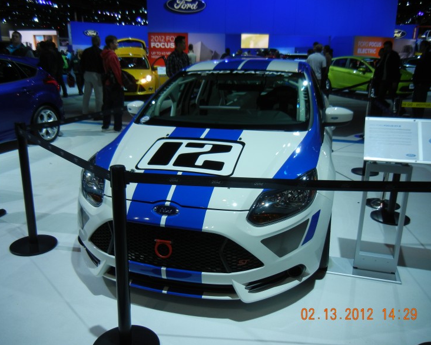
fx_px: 408
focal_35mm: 32
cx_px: 210
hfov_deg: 55.6
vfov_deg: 45.8
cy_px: 174
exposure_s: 1/120
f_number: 3.5
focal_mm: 5.4
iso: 160
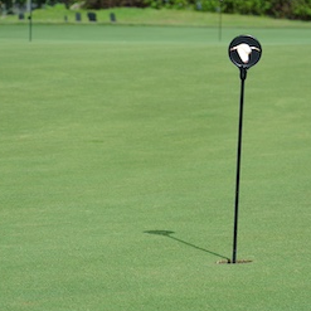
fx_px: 2328
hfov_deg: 7.6
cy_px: 156
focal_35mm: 229
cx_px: 174
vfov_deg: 7.6
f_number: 4.5
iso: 100
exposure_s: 1/640
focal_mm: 61.6
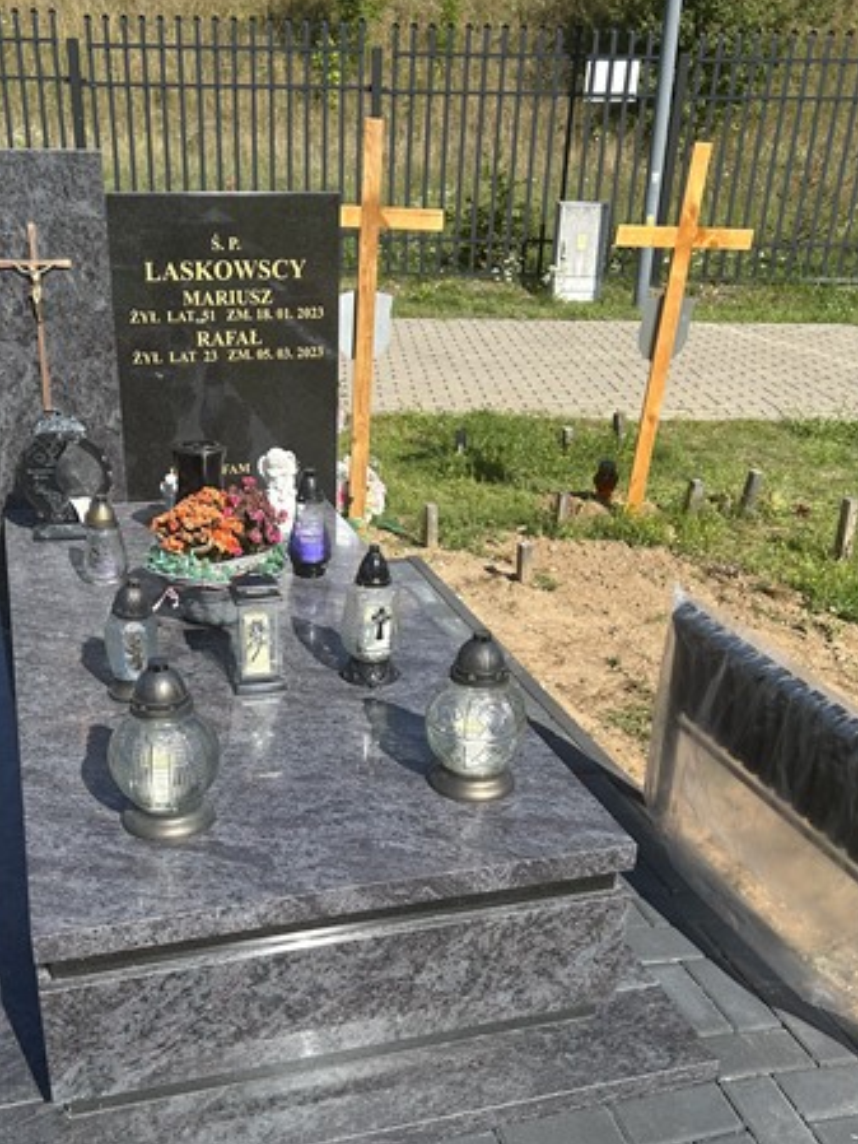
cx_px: 331
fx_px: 1156
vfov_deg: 52.2
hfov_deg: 40.5
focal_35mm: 35
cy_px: 702
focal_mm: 5.7
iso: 50
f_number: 1.5
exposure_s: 1/3257
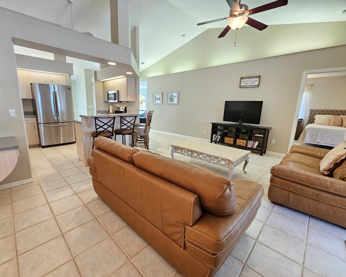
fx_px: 143
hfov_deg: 100.4
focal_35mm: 14
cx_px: 157
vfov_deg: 88.0
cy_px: 138
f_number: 2.2
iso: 400
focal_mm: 2.2
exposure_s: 1/40
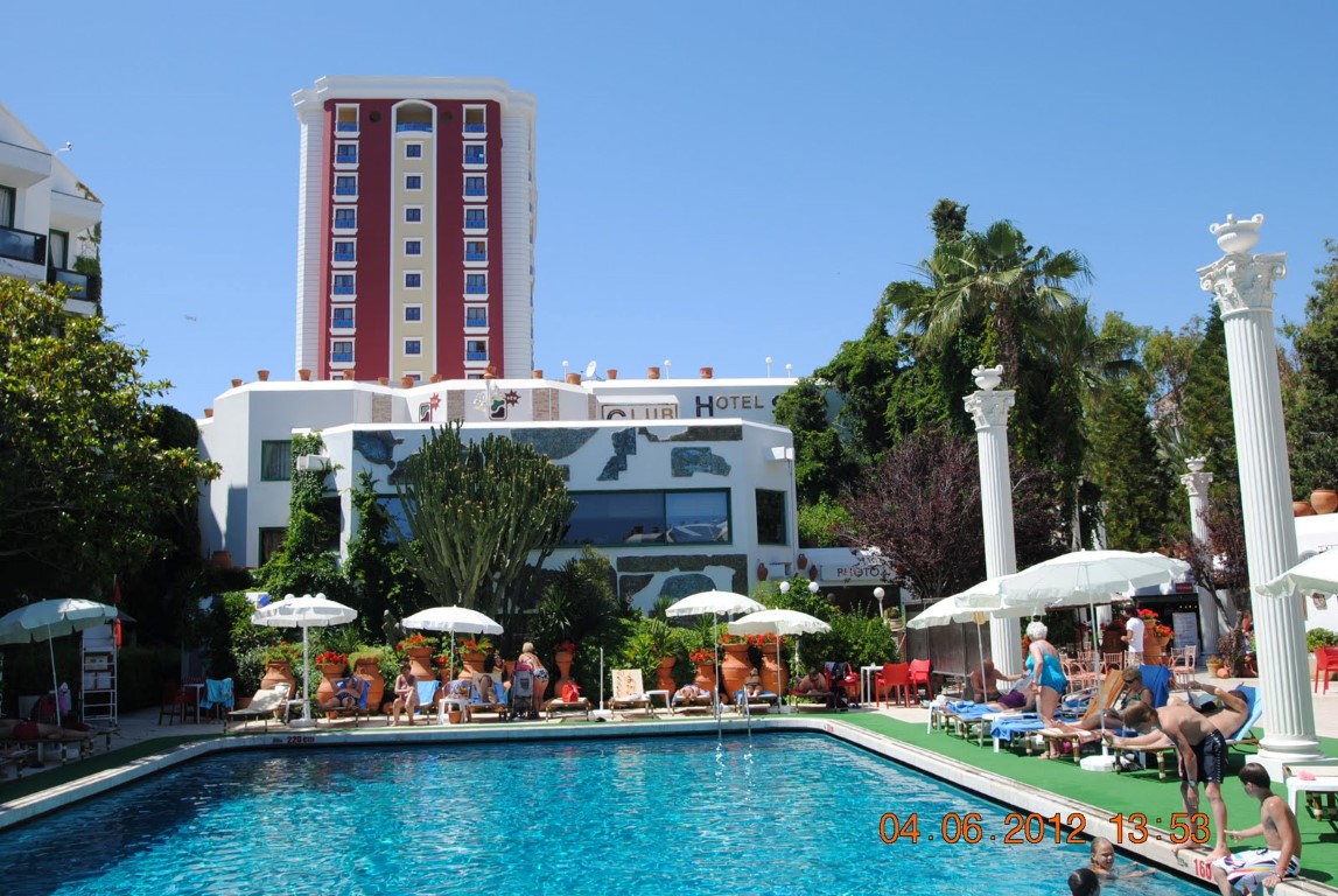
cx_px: 669
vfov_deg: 41.8
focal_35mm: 32
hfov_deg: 59.4
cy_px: 448
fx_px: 1172
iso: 100
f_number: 8
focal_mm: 21
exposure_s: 1/250
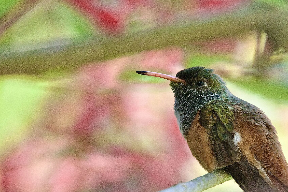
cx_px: 201
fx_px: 5625
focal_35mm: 703
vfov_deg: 2.0
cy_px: 106
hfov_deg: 2.9
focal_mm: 500
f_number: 6.3
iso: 7184
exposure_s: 1/1000
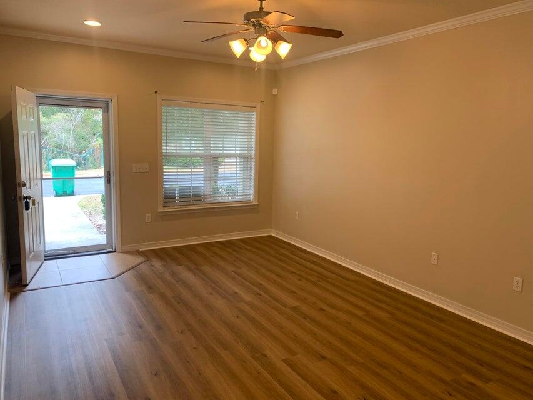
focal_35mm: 26
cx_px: 266
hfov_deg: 67.3
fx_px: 400
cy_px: 200
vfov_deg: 53.1
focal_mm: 4.25
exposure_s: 1/60
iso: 64
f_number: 1.8
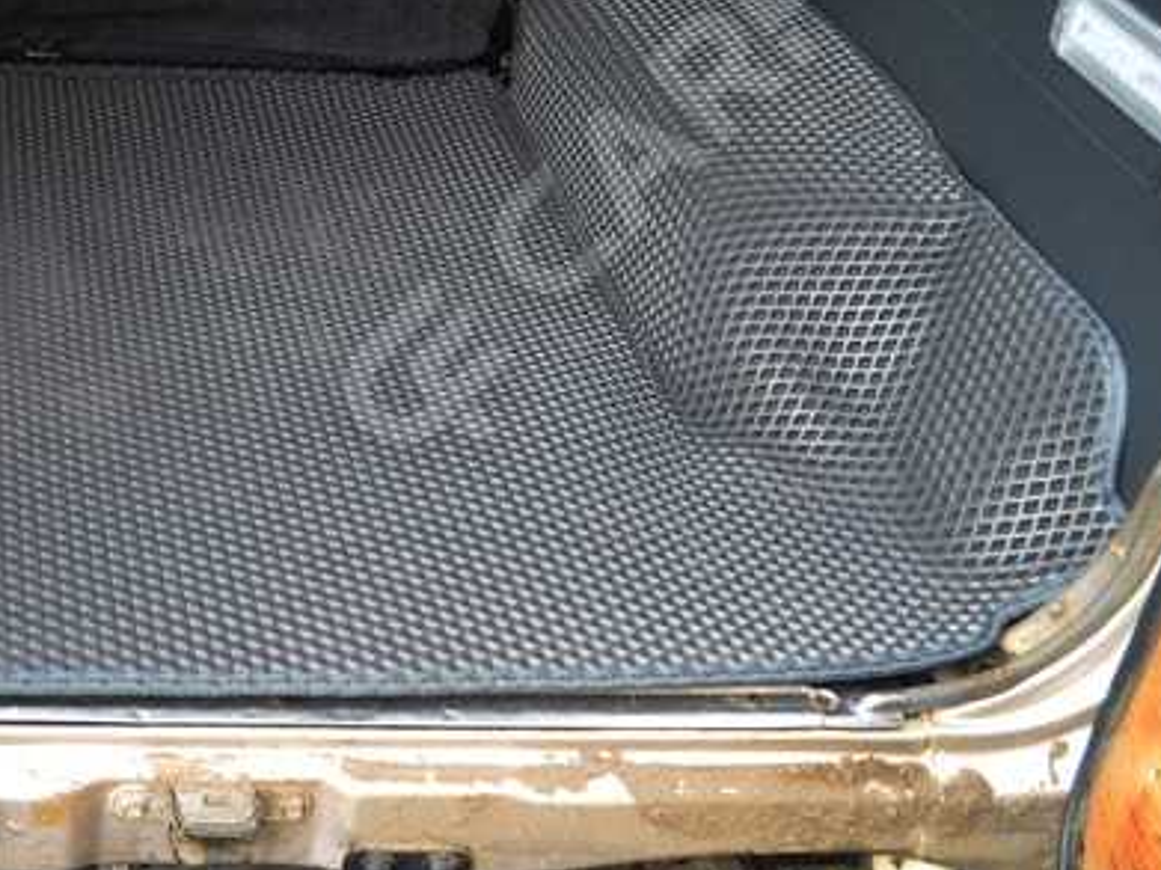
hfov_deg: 33.8
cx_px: 65
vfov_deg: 27.1
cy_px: 200
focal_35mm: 53
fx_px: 1777
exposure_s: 1/90
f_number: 4
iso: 400
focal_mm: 18
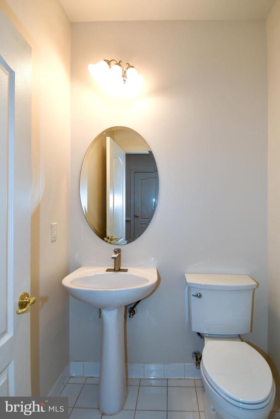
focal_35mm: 18
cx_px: 140
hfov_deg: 67.4
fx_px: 210
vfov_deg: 90.0
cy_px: 210
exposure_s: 1/100
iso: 200
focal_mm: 12
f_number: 5
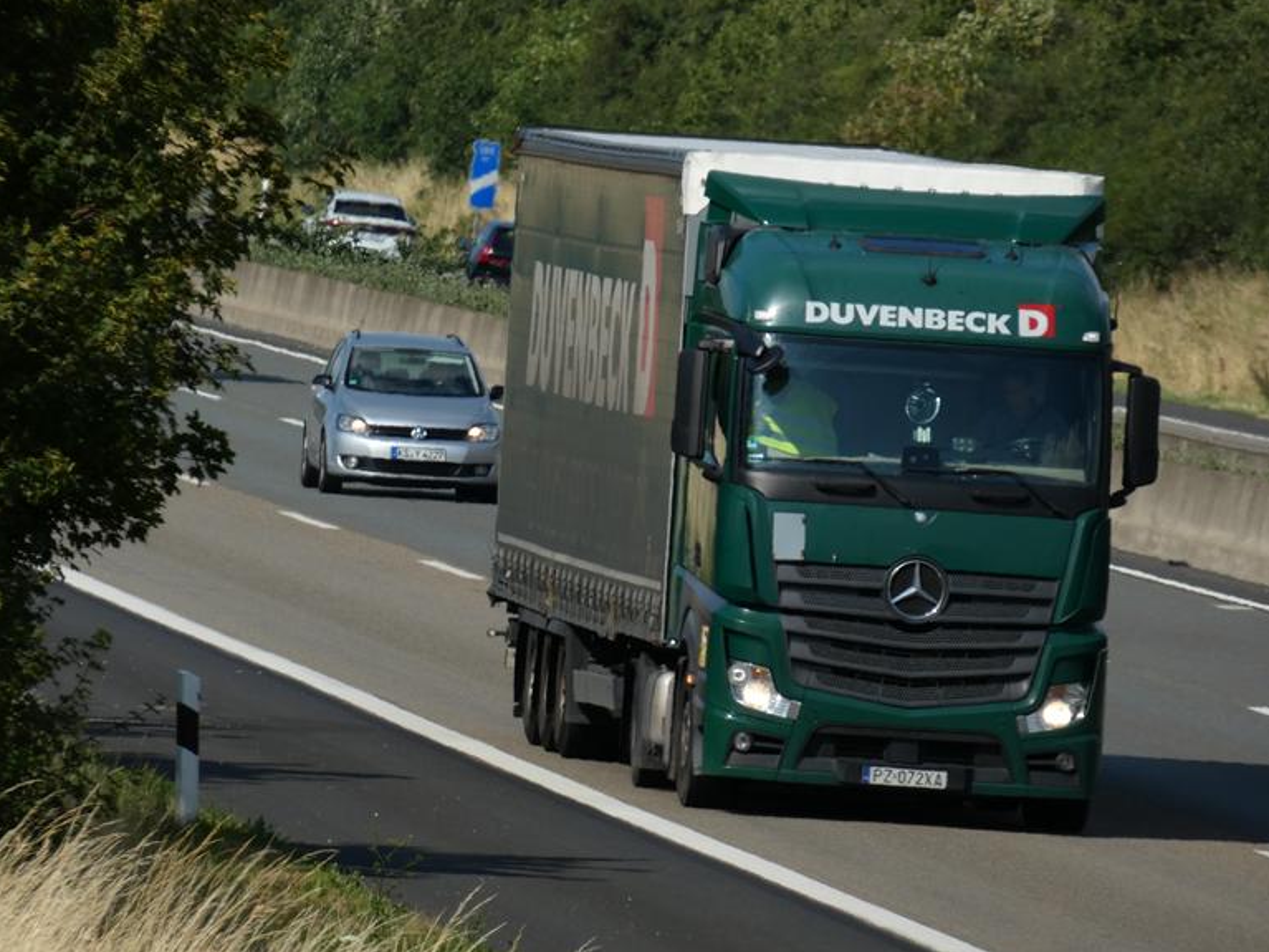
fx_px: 28956
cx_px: 645
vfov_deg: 1.9
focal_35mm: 790
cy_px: 483
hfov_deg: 2.5
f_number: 5.6
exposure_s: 1/640
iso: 80
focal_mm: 135.6
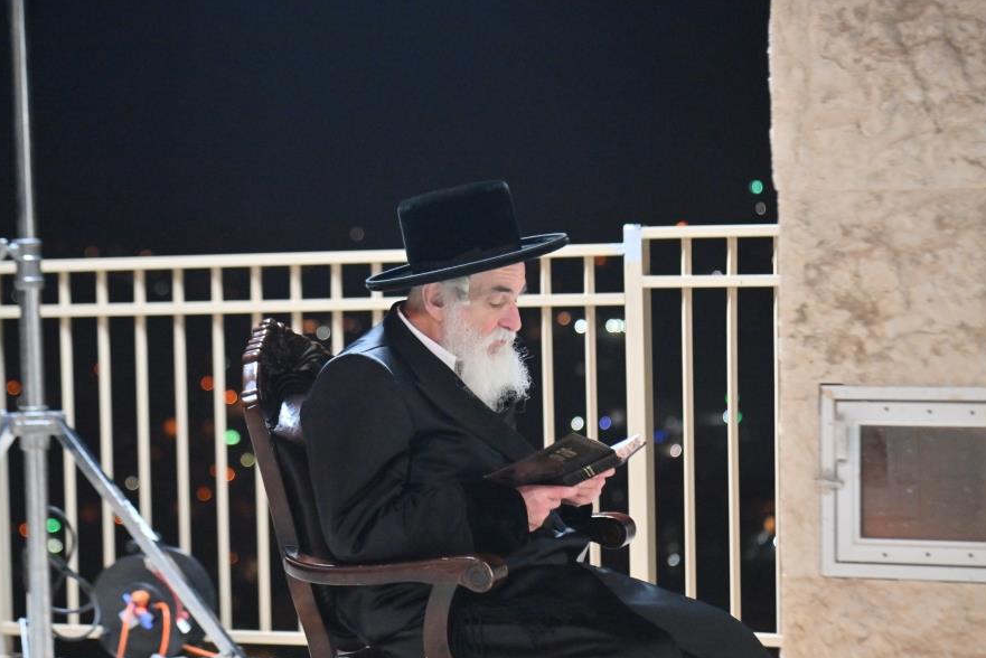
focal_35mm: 122
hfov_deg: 16.8
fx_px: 3342
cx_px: 491
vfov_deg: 11.2
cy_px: 343
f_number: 4
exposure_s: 1/100
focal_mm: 105
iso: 2500
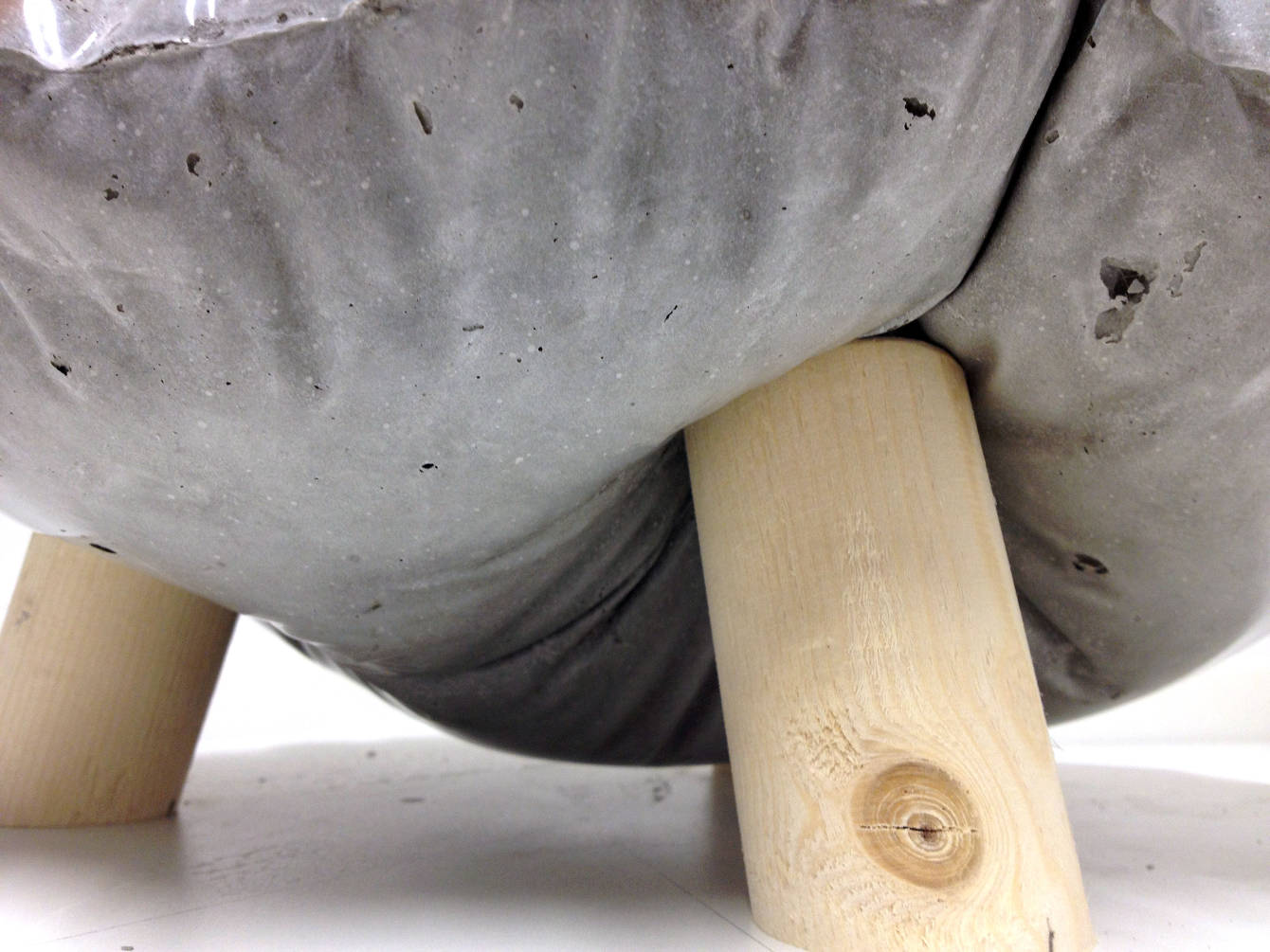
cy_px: 476
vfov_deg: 40.7
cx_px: 635
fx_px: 1284
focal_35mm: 35
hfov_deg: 52.6
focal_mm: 4.28
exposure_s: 1/20
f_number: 2.4
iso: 80
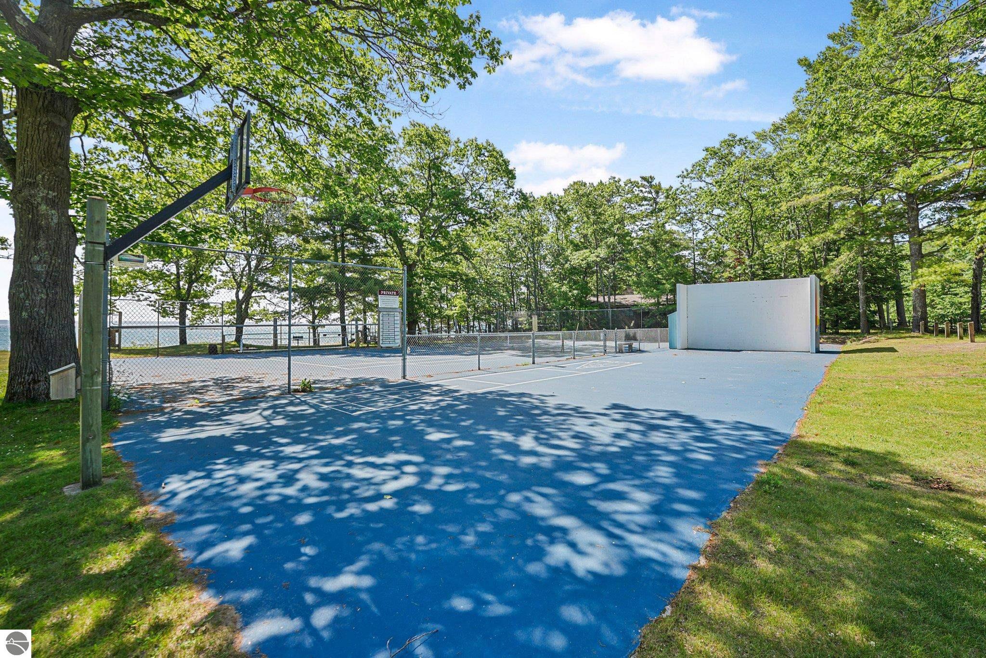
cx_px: 493
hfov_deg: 104.2
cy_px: 329
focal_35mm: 14
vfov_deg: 81.3
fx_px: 384
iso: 250
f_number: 4.5
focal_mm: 14
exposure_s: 1/1000
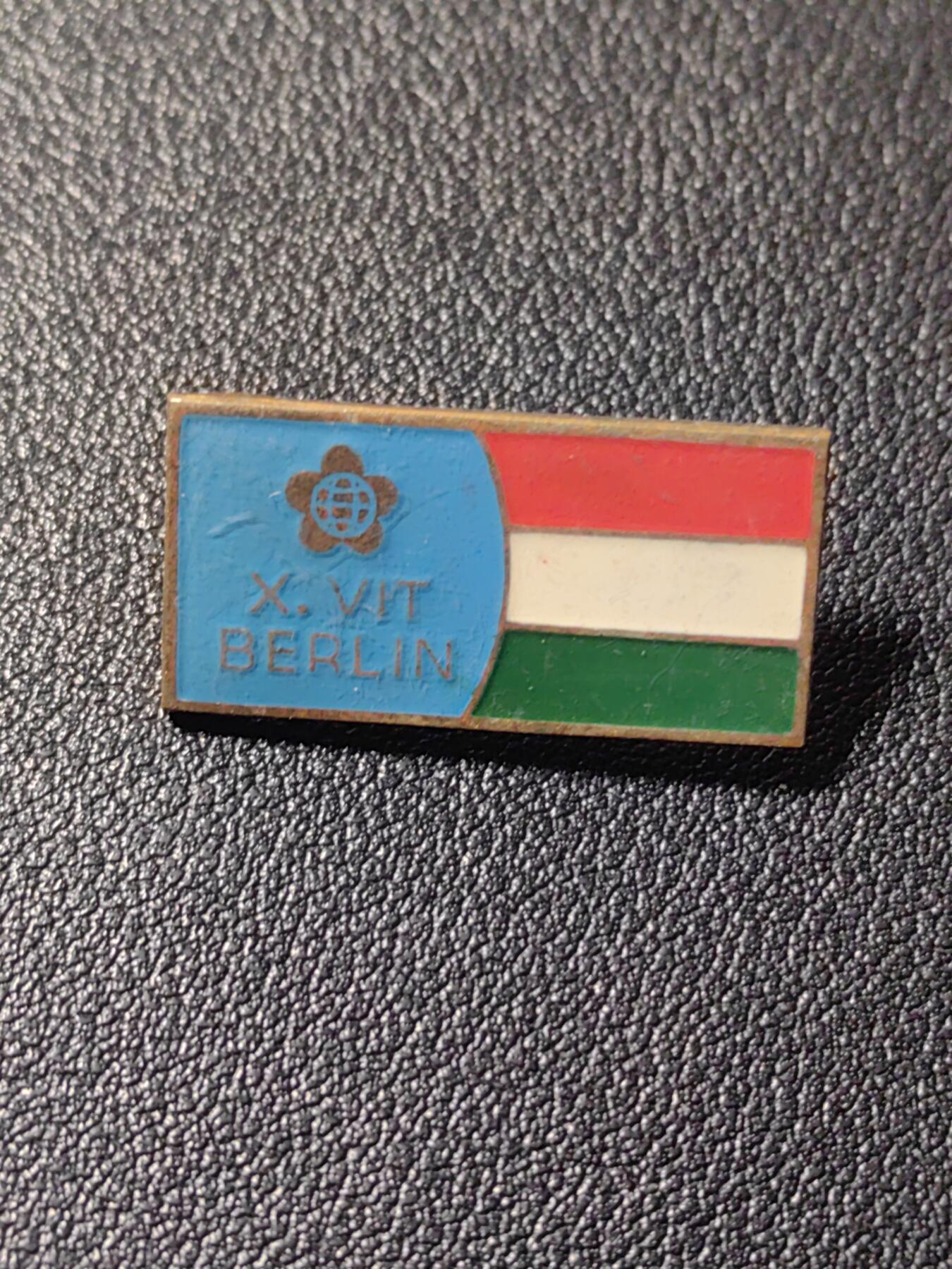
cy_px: 634
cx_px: 476
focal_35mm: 60
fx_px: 2200
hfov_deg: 24.4
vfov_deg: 32.2
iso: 100
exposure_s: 1/61.8
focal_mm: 5.75
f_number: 2
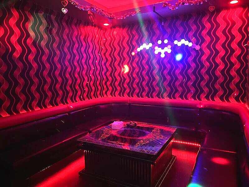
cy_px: 94
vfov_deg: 53.1
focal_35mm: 26
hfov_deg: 67.3
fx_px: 187
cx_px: 124
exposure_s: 1/21
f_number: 1.5
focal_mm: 5.7
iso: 1000
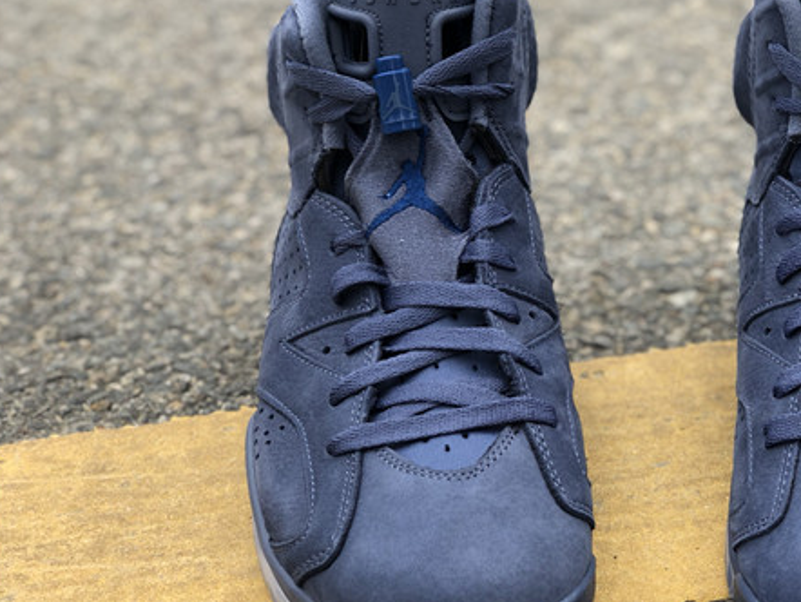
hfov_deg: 22.1
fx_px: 2014
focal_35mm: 87
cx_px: 660
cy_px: 291
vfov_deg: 17.0
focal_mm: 6
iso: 16
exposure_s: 1/100
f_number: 2.4
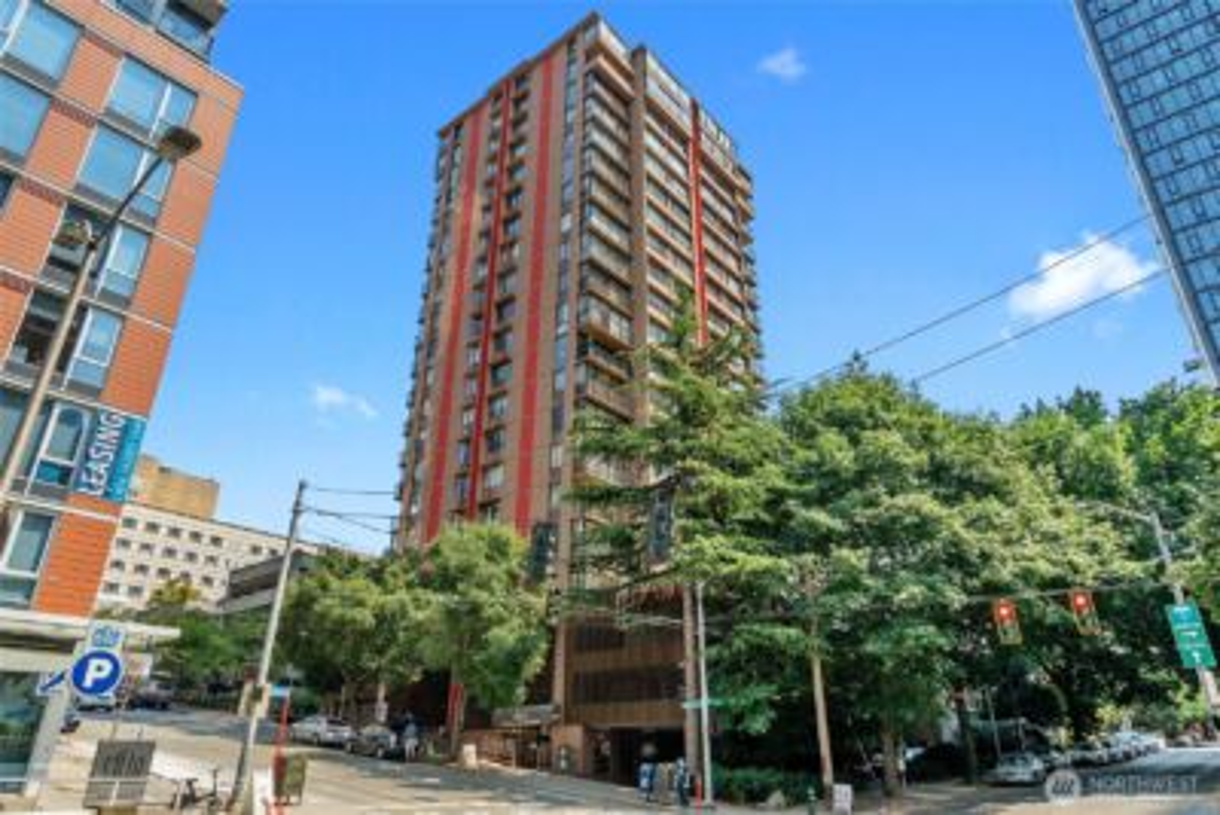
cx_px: 610
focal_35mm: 21
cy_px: 408
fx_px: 712
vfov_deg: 59.5
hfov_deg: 81.2
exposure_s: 1/320
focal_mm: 14
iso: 200
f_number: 8
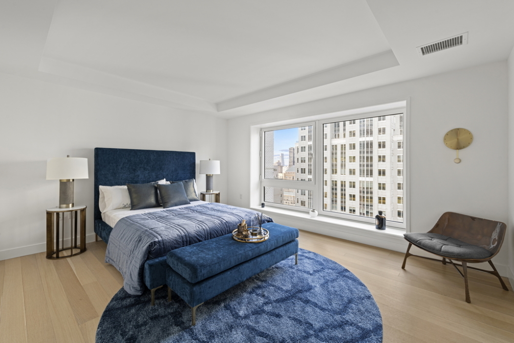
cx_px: 257
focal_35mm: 15
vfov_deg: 77.4
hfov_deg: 100.4
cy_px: 172
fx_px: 214
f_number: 9
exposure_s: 1/5
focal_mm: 15
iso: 320
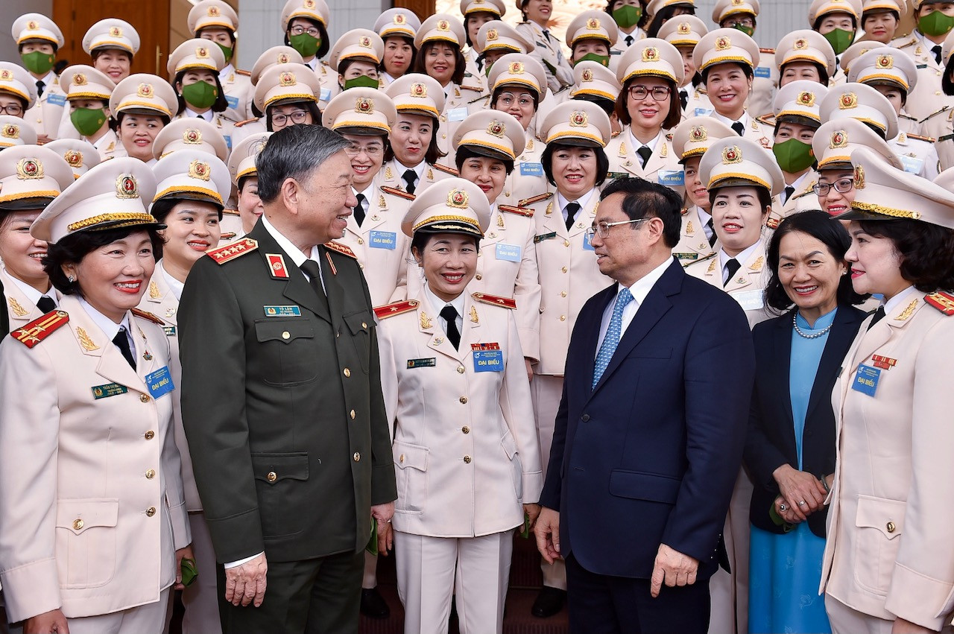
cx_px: 477
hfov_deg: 63.7
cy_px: 317
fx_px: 768
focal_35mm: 29
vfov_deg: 44.9
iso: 125
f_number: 4.5
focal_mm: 29
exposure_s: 1/160
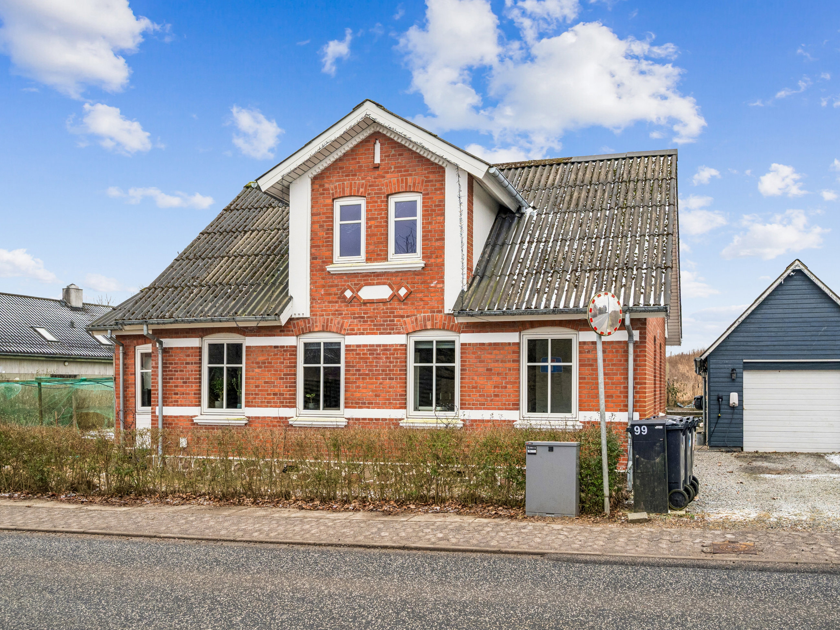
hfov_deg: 59.0
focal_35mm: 31
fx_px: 741
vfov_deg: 46.0
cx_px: 452
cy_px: 319
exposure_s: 1/125
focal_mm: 27.5
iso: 800
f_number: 6.3
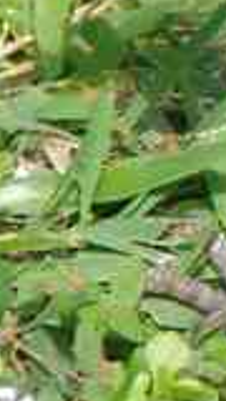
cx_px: 830
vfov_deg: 0.9
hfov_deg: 0.5
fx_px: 26165
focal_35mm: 2456
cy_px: 83
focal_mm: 250
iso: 800
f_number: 10
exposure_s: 1/320
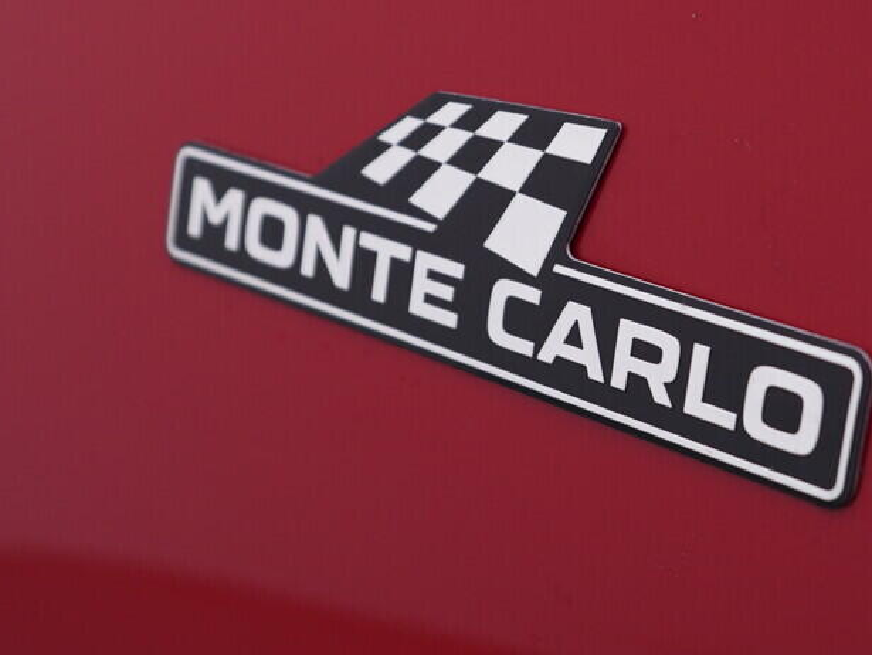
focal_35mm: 81
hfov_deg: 23.9
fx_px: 2042
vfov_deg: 18.2
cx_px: 647
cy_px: 237
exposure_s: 1/80
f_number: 4
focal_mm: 24
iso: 125
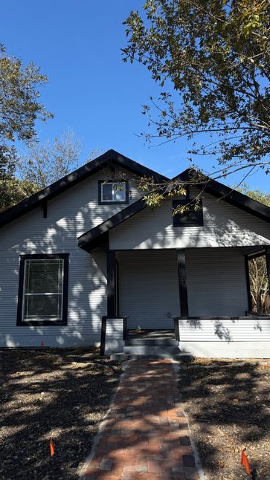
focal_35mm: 27
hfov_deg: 42.8
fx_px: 344
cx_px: 124
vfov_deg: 69.9
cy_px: 237
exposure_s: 1/3425
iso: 100
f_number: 1.78
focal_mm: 6.76
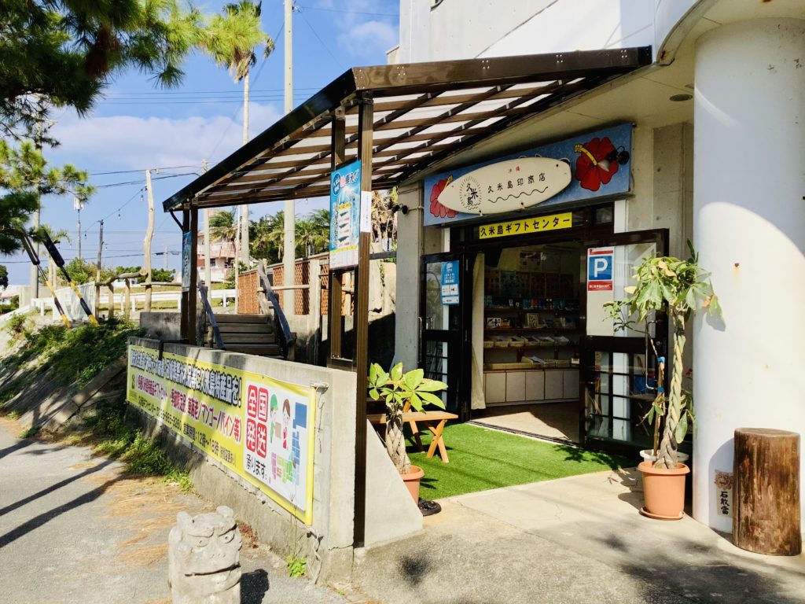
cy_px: 302
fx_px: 721
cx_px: 402
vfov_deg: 45.4
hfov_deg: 58.4
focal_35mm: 31
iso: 25
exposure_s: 1/1181
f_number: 2.4
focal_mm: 3.3
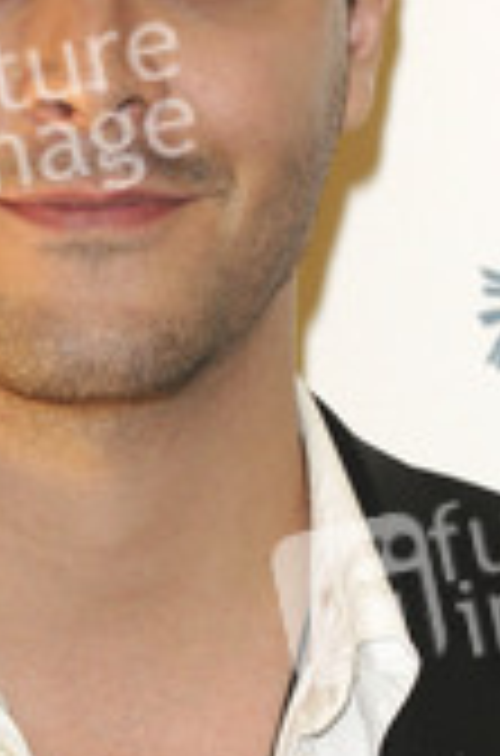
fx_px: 6456
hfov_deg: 4.4
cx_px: 95
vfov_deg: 6.7
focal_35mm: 308
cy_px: 356
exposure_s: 1/200
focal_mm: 86
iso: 400
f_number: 5
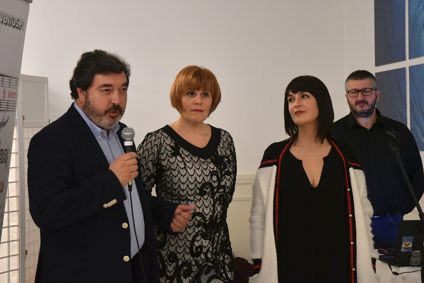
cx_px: 212
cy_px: 142
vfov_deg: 20.6
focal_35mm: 66
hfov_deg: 30.5
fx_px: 777
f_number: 3.5
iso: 2000
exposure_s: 1/100
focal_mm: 44
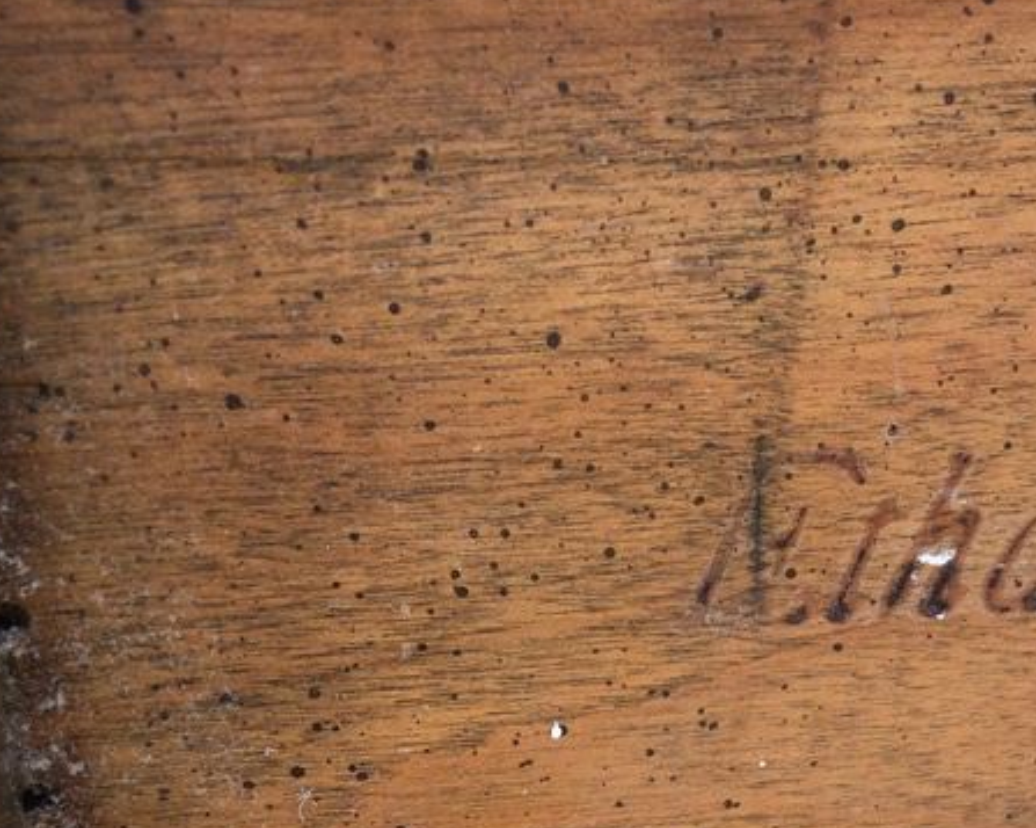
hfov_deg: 30.0
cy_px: 530
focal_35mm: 59
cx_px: 1008
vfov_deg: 25.7
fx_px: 1808
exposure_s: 1/360
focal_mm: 4.12
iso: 32
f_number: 2.2
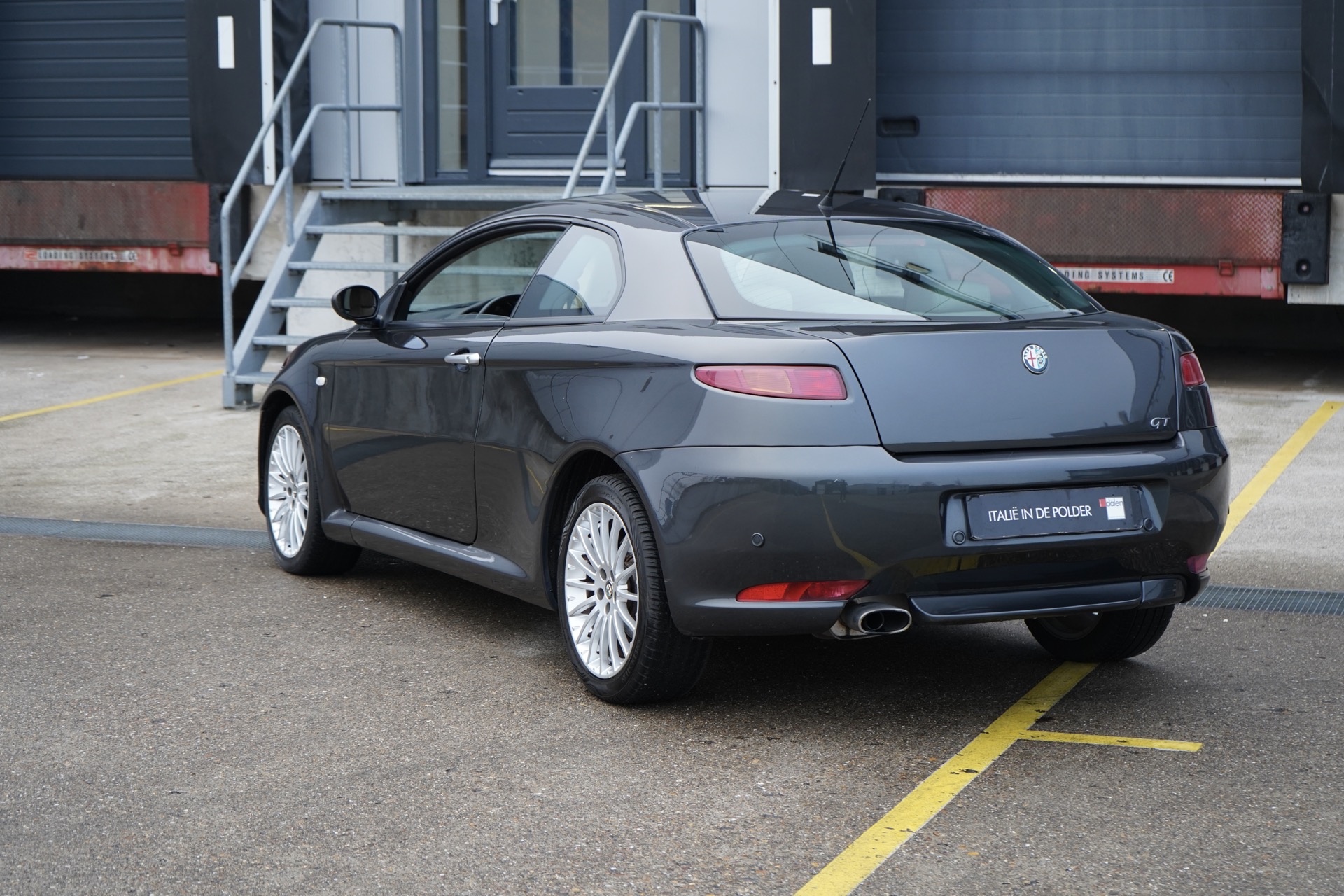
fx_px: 2576
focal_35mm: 69
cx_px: 672
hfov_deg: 29.2
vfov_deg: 19.7
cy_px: 448
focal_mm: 69
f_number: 5.6
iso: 1000
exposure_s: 1/160
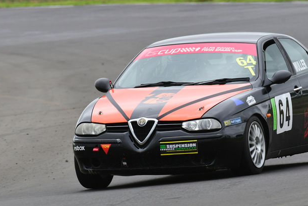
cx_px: 172
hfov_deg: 2.1
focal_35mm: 982
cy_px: 76
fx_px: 8405
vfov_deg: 1.4
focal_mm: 500
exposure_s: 1/640
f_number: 10
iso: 640
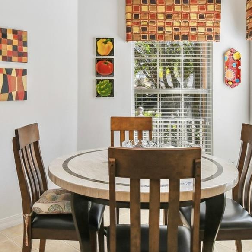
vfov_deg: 46.9
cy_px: 98
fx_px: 288
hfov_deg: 47.2
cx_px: 124
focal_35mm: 35
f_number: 7.1
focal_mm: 10
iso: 100
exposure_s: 1/160
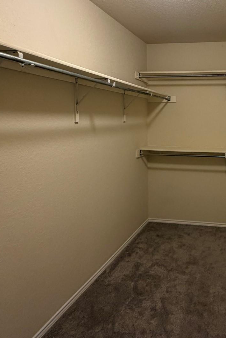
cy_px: 141
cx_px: 201
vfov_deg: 65.1
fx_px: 264
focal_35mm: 28
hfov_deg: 42.7
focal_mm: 2.22
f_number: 2.2
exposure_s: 1/60
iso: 200
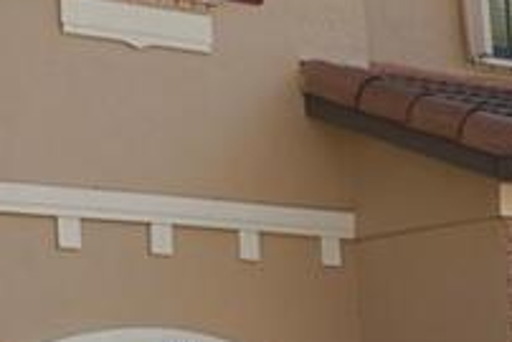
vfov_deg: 7.2
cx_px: -203
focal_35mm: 190
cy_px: -13
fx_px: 2704
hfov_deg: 10.5
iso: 100
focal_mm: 24
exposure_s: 1/1000
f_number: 4.5
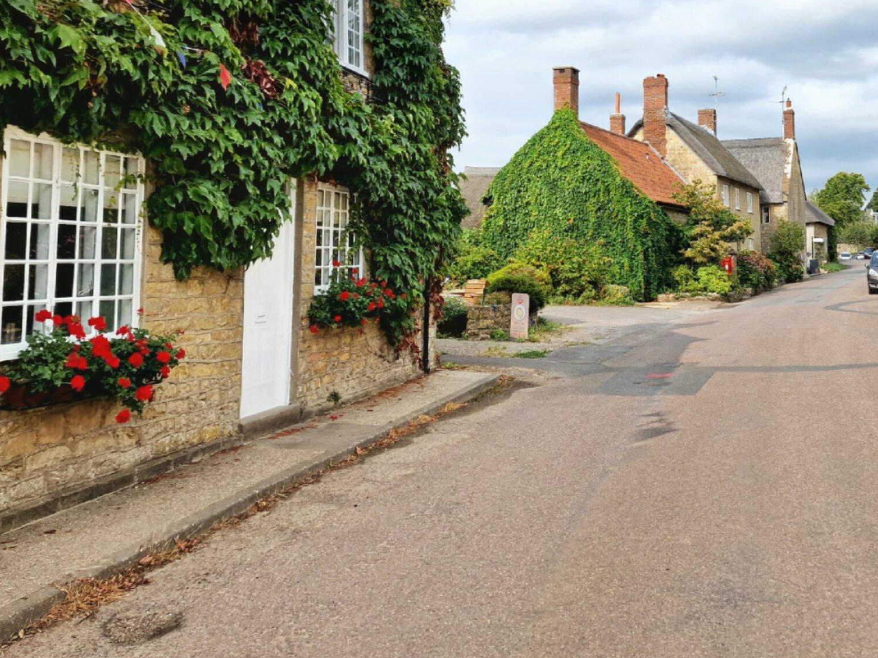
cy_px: 188
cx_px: 552
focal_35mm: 39
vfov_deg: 36.2
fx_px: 989
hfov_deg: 47.4
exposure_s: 1/1111
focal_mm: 6.4
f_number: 1.8
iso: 50
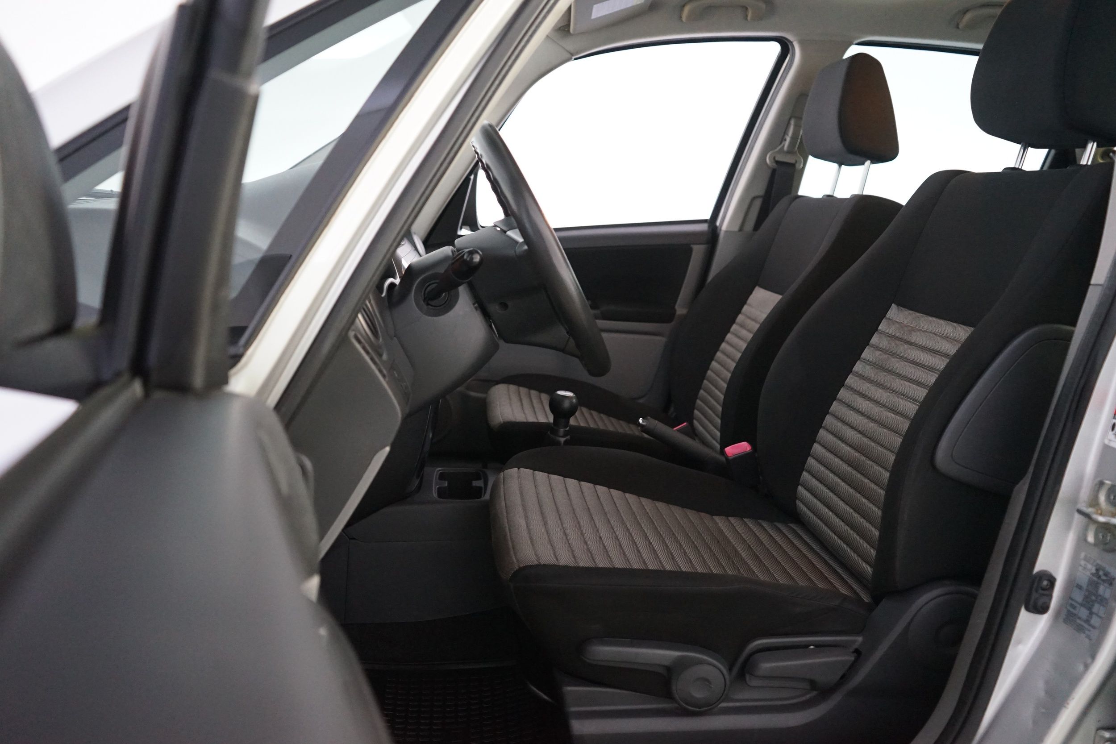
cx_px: 558
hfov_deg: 63.7
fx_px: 899
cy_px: 372
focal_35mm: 29
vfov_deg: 45.0
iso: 4000
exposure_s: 1/15
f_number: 3.5
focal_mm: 29
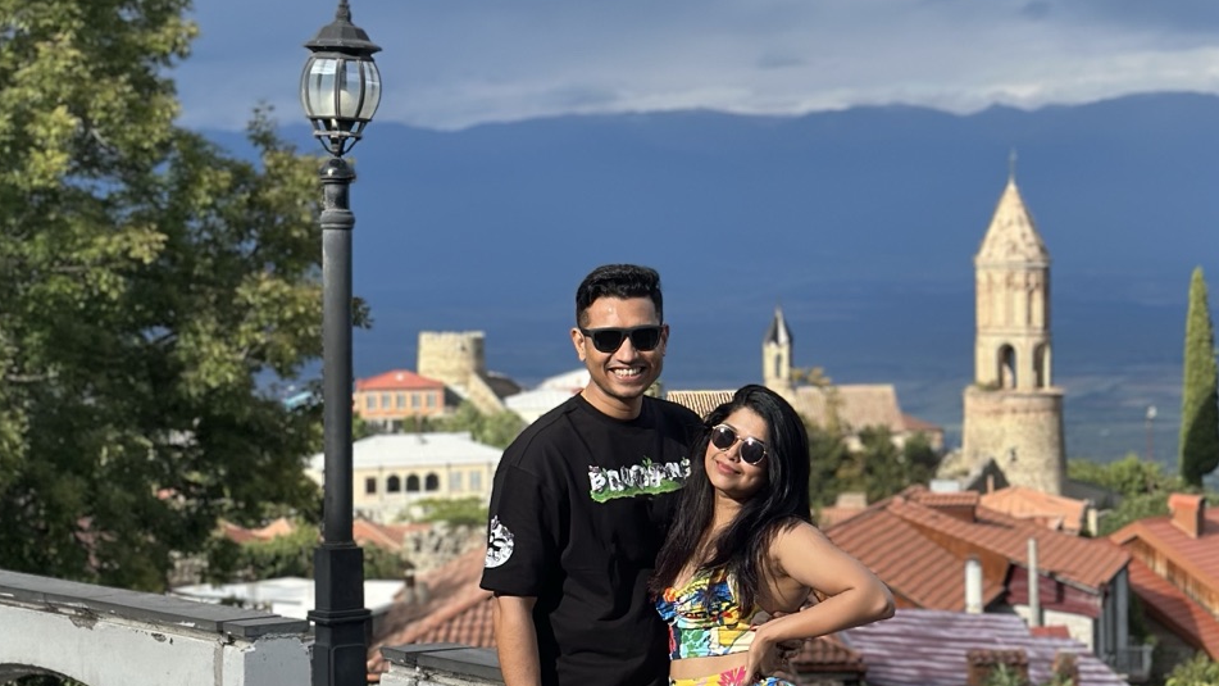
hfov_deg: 24.2
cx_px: 717
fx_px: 2845
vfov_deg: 13.7
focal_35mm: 88
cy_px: 335
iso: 100
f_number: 1.78
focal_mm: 6.86
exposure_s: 1/3876
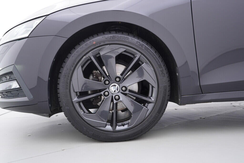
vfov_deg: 36.9
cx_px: 122
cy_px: 82
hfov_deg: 53.1
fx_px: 244
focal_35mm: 36
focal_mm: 24
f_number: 2.8
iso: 125
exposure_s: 1/40
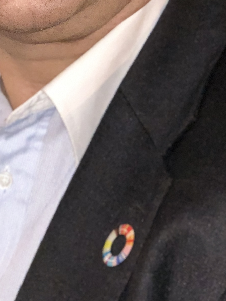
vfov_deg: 11.1
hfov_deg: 8.4
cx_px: 19
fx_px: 1532
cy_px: -4
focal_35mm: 176
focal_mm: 6
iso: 250
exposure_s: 1/50
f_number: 2.4
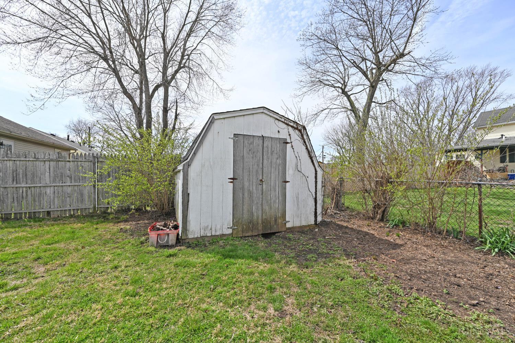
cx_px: 258
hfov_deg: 104.3
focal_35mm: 14
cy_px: 172
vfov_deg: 81.2
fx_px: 200
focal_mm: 14
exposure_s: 1/400
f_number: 7.1
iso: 100
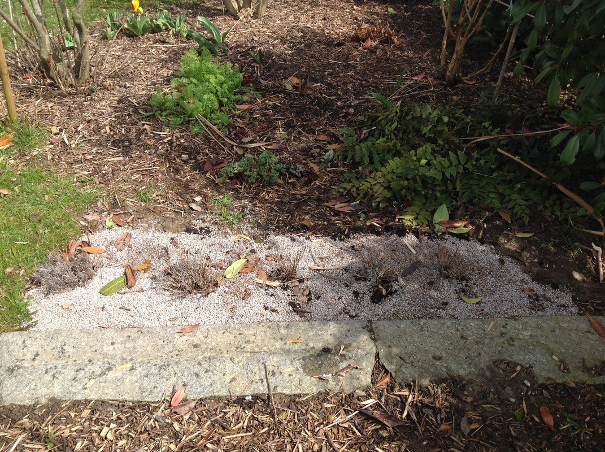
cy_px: 226
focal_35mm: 35
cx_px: 302
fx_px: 611
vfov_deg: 40.6
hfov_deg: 52.7
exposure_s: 1/975
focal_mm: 4.28
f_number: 2.4
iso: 50
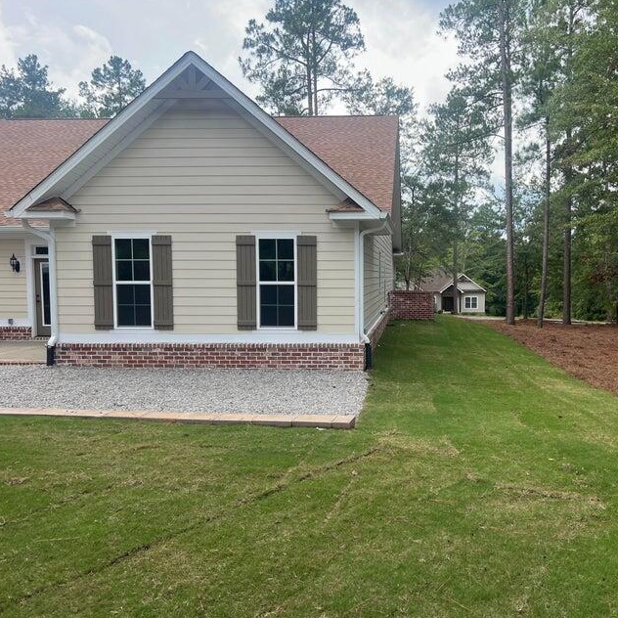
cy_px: 308
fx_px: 626
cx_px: 372
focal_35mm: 31
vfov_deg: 52.5
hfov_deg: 52.2
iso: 50
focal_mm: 5.7
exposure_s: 1/1112
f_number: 1.5
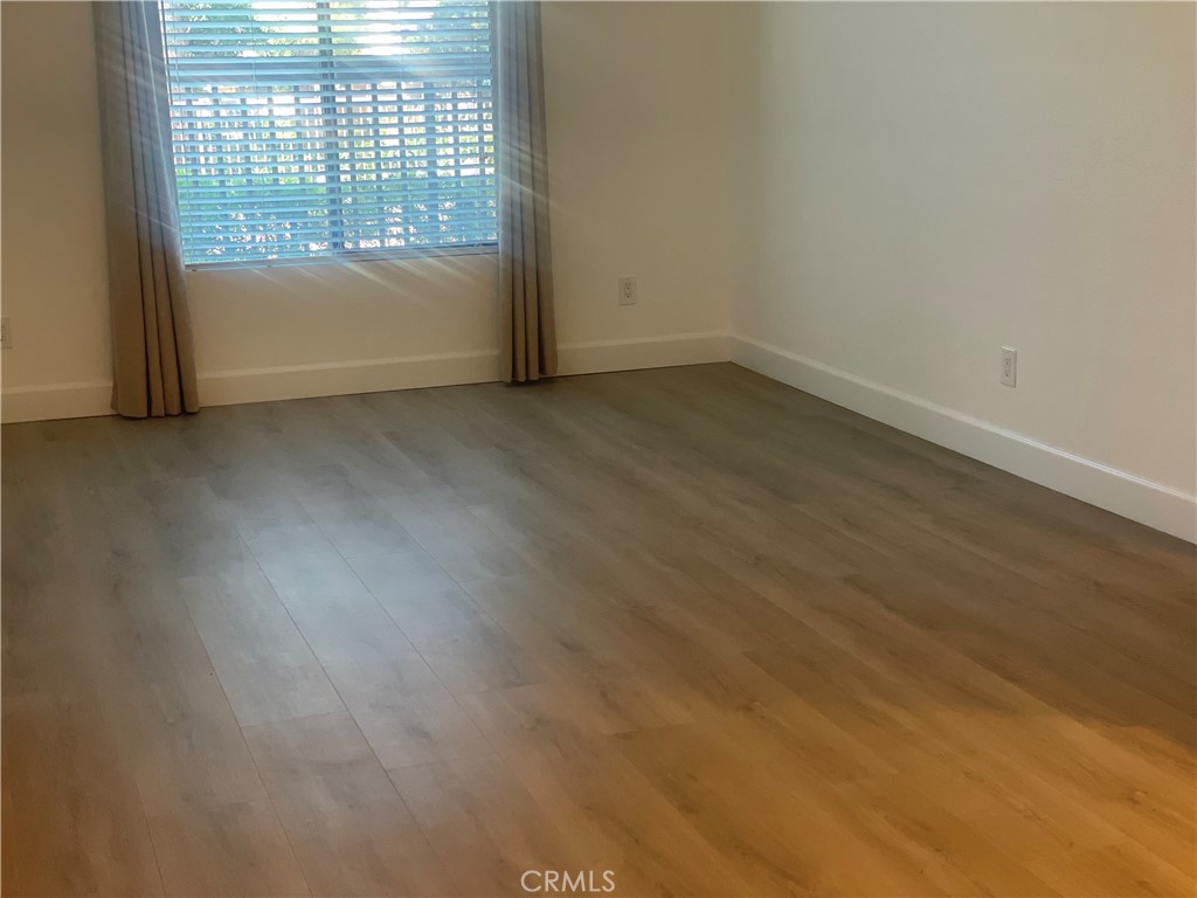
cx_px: 598
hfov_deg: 36.8
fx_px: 1798
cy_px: 449
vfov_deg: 28.0
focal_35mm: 52
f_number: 2
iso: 160
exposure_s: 1/60
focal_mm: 6
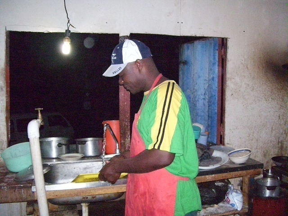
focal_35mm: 36
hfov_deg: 51.4
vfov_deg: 39.7
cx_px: 144
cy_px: 108
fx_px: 300
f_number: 2.7
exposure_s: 1/125
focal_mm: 6
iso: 1250
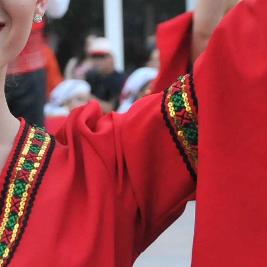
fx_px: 2251
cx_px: -52
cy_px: 31
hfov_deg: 6.7
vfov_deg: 6.8
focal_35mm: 258
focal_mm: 44
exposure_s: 1/400
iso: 800
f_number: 6.3
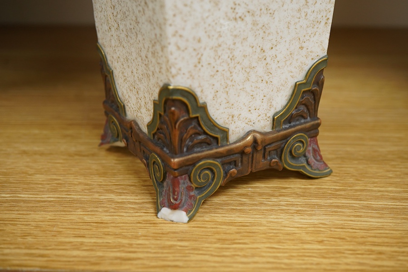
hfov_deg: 43.6
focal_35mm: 45
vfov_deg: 29.9
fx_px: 510
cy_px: 136
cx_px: 204
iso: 1250
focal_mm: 30
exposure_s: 1/125
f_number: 8
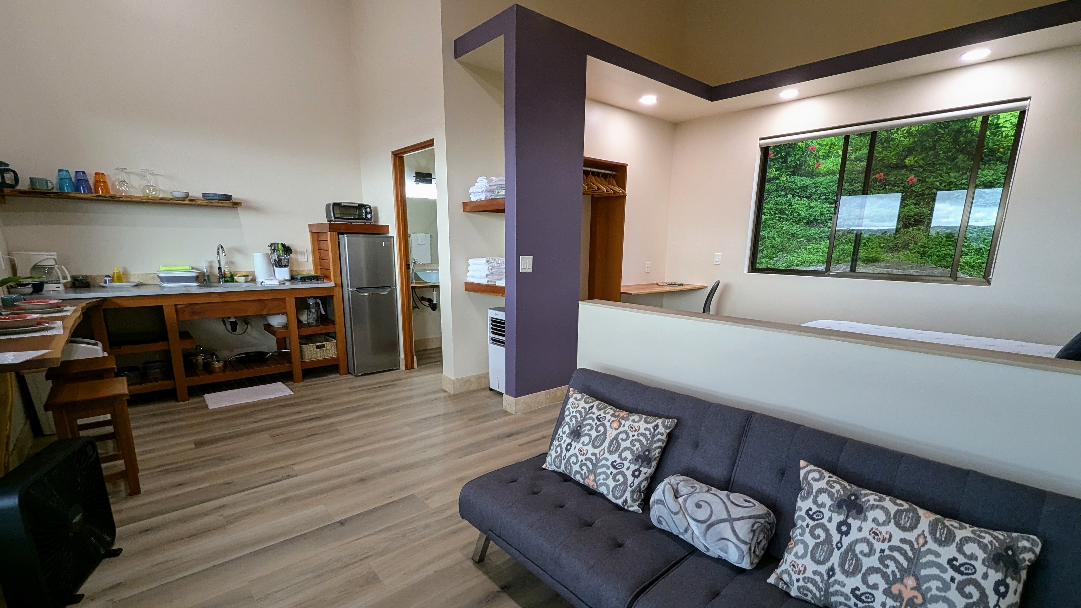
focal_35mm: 15
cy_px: 341
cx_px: 540
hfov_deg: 103.0
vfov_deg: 70.3
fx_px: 430
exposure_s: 1/60
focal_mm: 1.95
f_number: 2.2
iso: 151
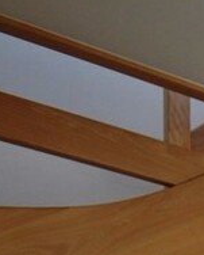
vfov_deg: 13.9
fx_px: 760
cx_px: 668
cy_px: 598
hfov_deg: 9.9
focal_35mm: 101
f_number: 5
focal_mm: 10
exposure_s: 1/100
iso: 400
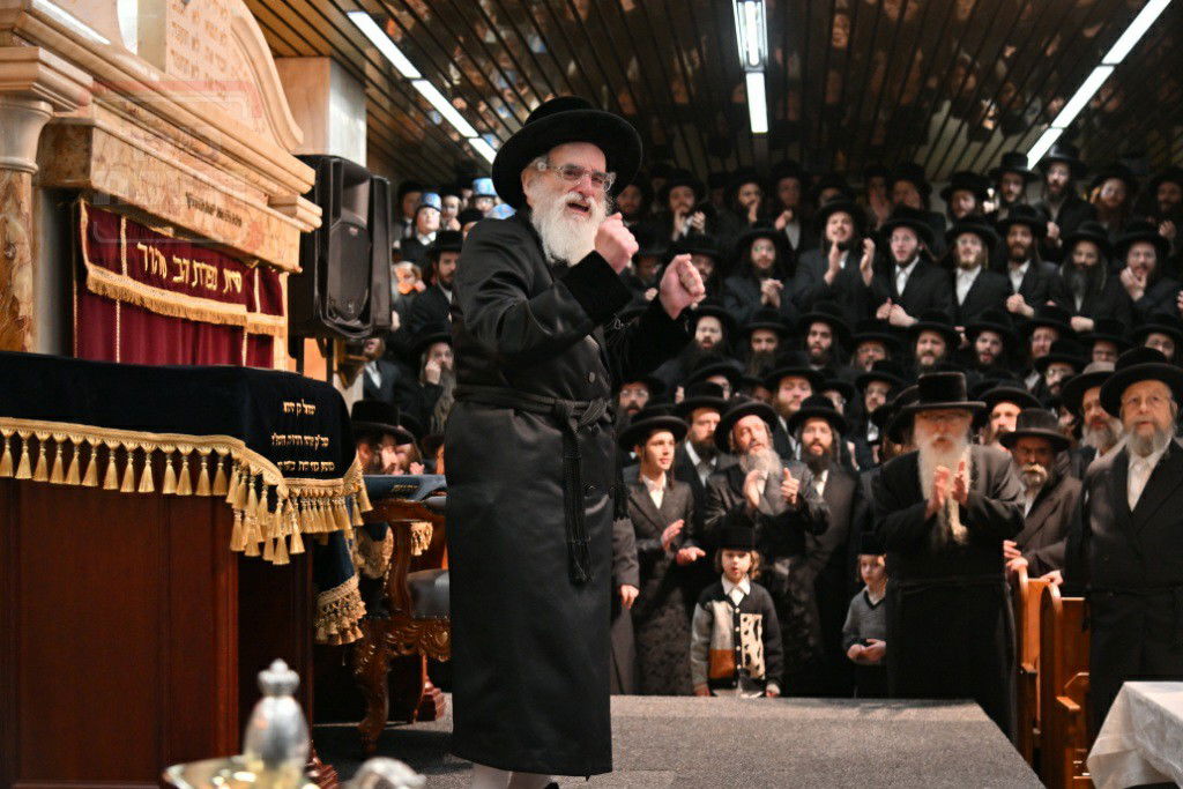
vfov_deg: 27.0
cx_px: 592
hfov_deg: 39.6
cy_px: 394
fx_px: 1643
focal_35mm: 50
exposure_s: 1/160
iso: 800
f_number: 4
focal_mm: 50
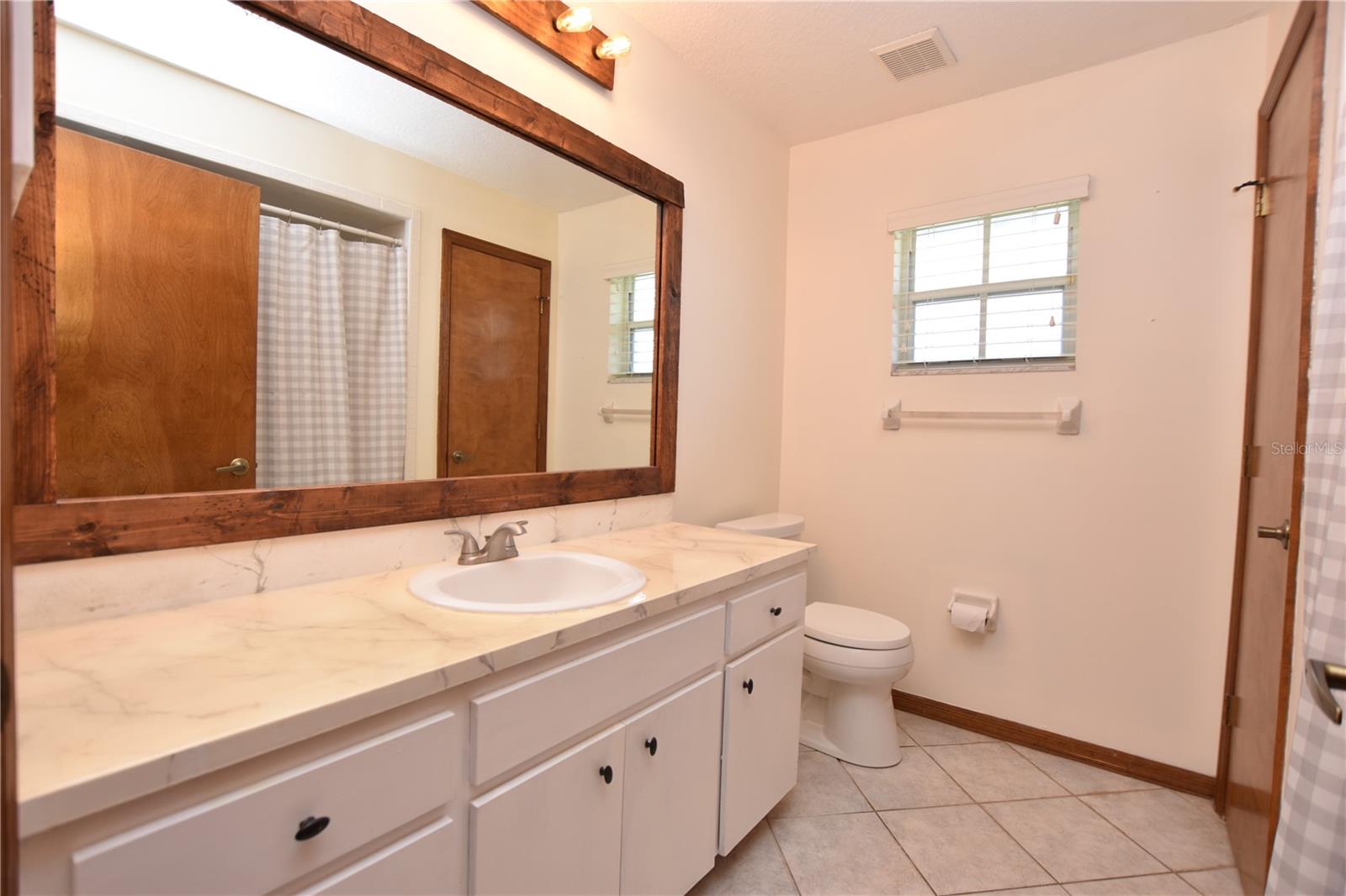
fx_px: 561
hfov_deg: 100.4
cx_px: 673
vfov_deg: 77.3
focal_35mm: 15
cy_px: 448
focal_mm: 10
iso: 200
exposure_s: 1/80
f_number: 4.5
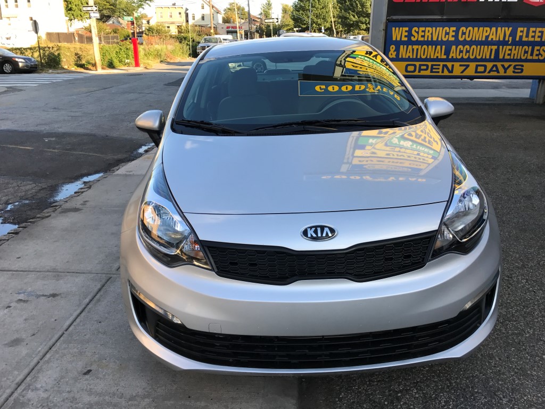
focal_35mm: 28
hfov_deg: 63.4
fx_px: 441
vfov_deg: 49.7
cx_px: 272
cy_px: 204
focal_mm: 3.99
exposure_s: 1/431
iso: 20
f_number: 1.8
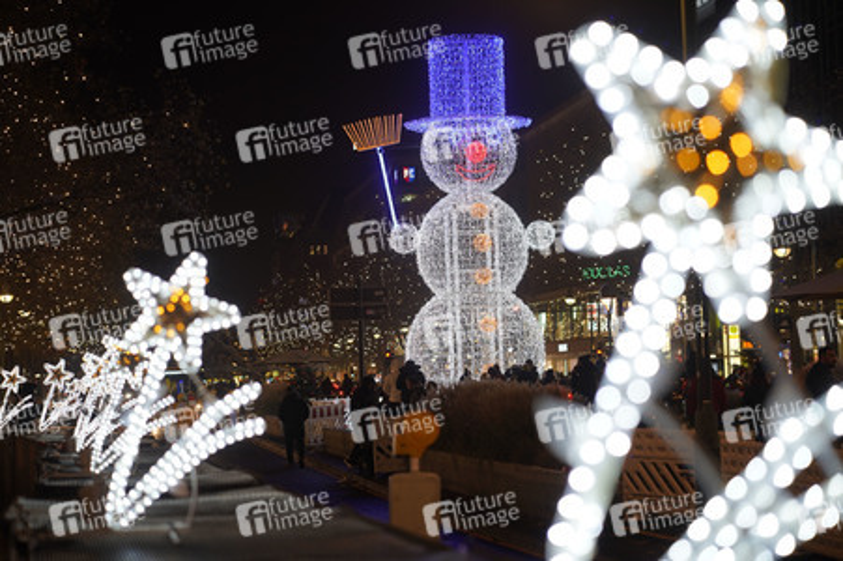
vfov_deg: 16.0
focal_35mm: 85
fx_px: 1989
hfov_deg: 23.9
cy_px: 280
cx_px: 422
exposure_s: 1/200
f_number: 2.8
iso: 640
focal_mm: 85
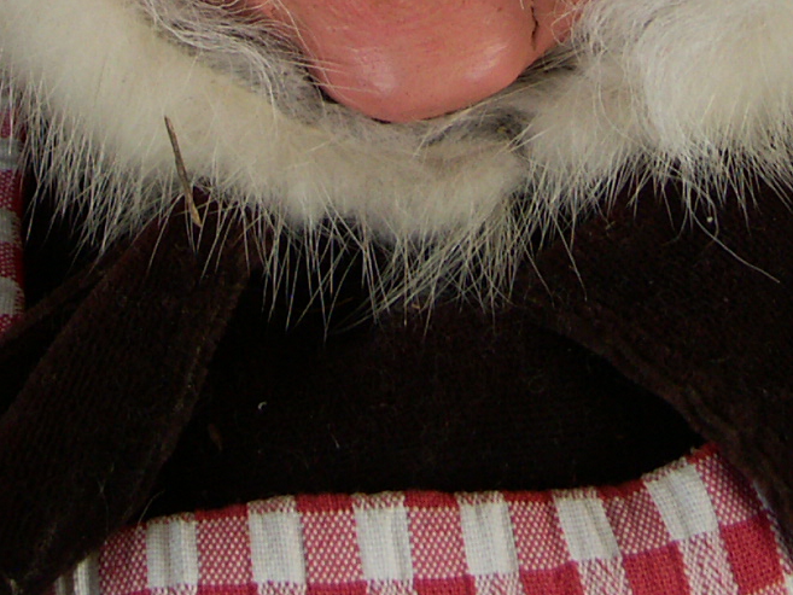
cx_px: 403
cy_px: -325
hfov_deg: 17.3
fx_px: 2612
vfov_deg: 12.3
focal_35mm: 114
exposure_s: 1/50
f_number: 2.8
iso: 100
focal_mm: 9.21
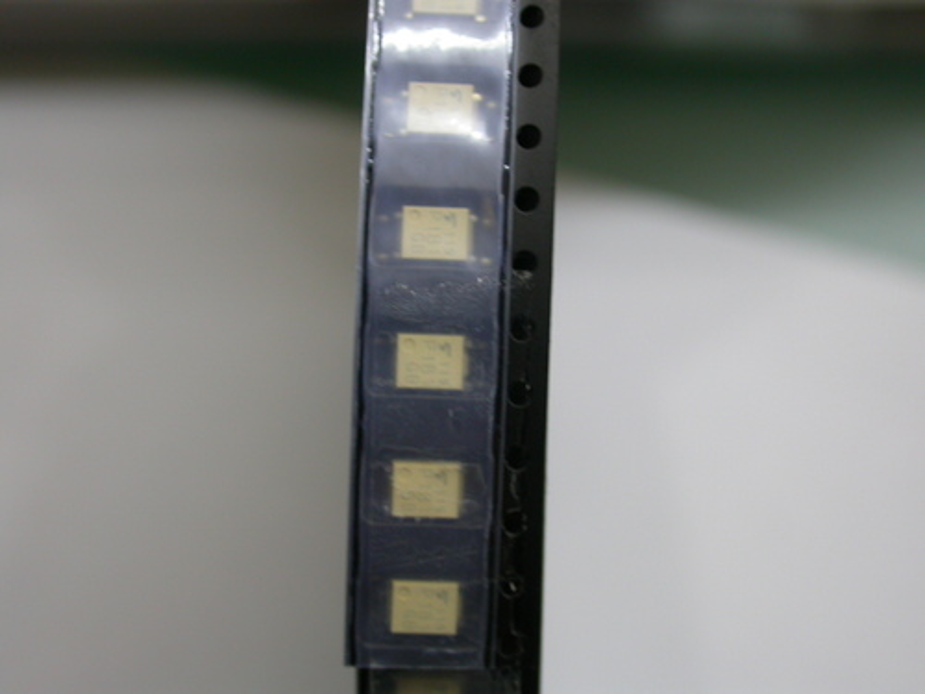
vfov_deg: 26.6
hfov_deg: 34.9
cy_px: 347
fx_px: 1470
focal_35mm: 55
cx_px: 462
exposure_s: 1/8
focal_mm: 11.5
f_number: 3
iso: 100
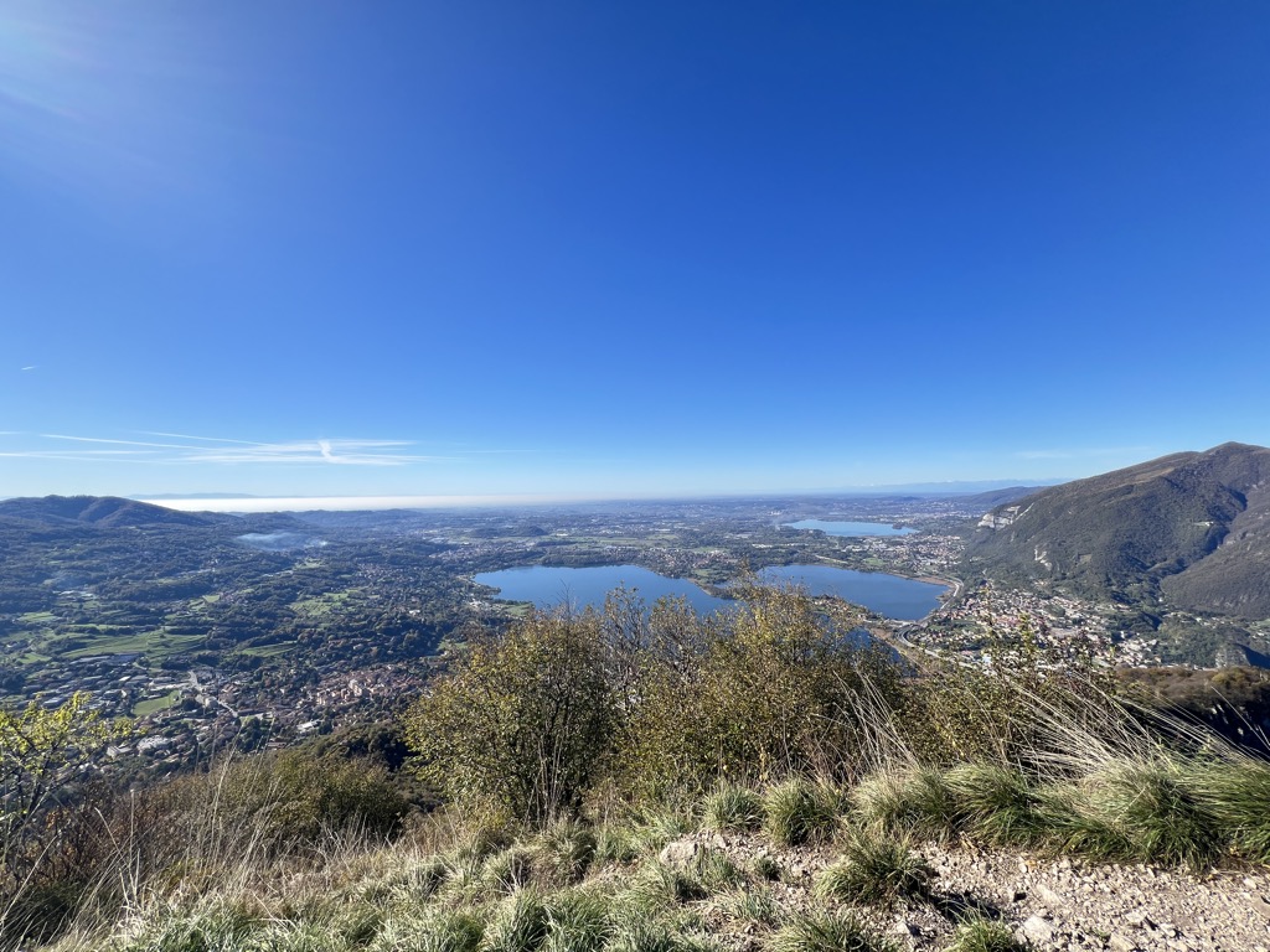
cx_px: 635
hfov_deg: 106.2
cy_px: 476
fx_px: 477
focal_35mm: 13
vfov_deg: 89.9
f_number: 1.8
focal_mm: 1.57
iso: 32
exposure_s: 1/1014
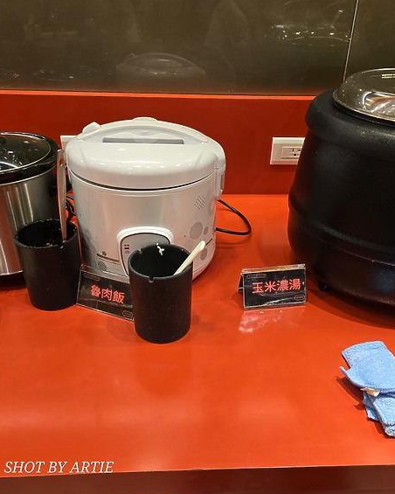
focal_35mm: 31
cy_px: 250
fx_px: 453
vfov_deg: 57.2
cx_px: 211
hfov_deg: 47.1
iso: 125
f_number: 1.8
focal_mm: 5.4
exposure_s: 1/120
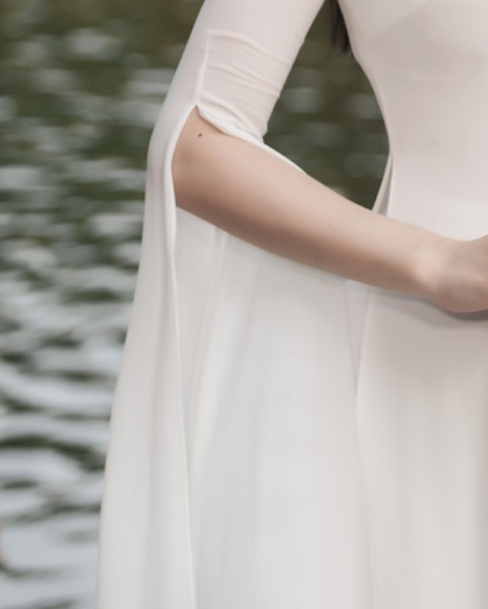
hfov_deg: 7.1
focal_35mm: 217
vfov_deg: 8.8
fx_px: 3915
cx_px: 552
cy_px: -77
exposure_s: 1/640
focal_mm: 80
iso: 250
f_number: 3.5
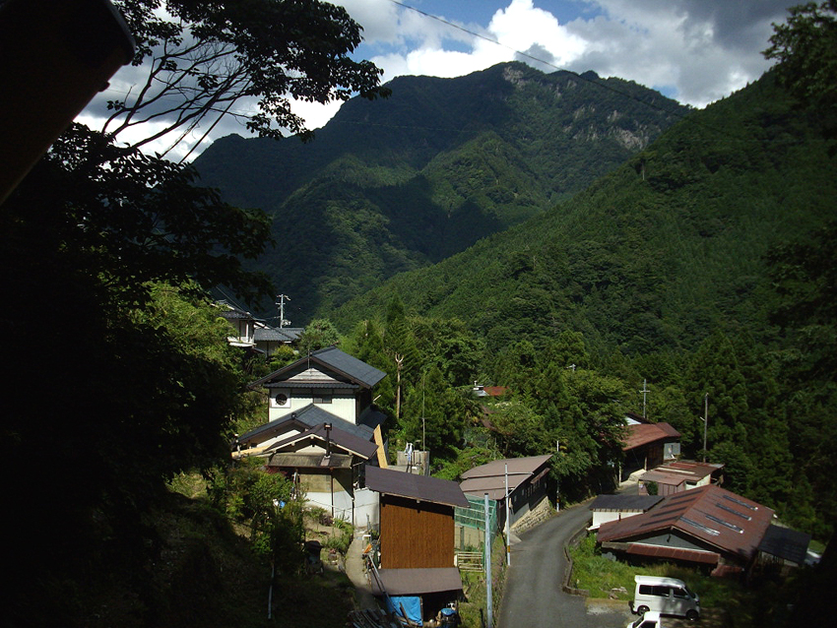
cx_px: 418
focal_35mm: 37
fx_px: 895
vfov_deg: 38.7
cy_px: 314
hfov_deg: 50.1
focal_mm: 6.2
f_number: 5.6
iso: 80
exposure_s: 1/500
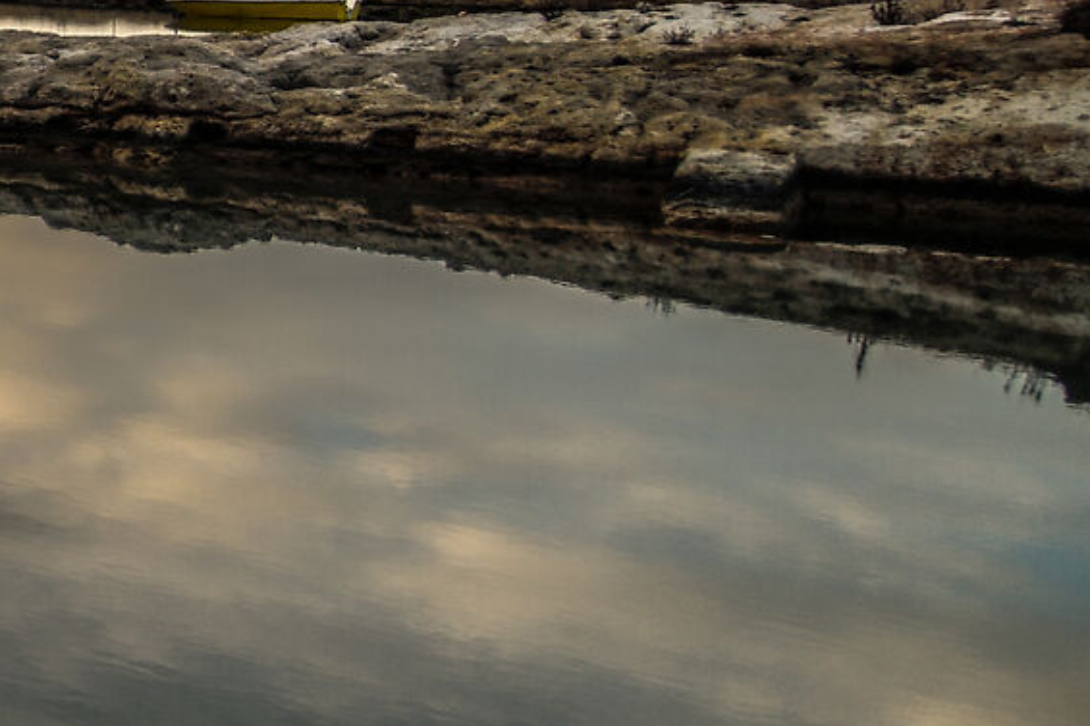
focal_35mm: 68
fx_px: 2058
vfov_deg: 19.7
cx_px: -1221
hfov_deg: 17.6
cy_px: 102
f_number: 3.2
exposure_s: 1/500
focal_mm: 16
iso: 100
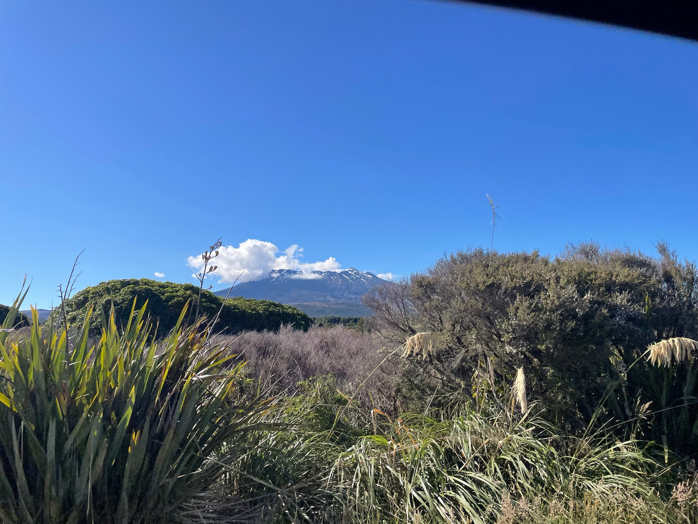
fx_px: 524
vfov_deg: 53.1
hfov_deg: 67.3
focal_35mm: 26
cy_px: 262
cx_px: 349
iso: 32
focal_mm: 4.2
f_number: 1.6
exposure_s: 1/3861
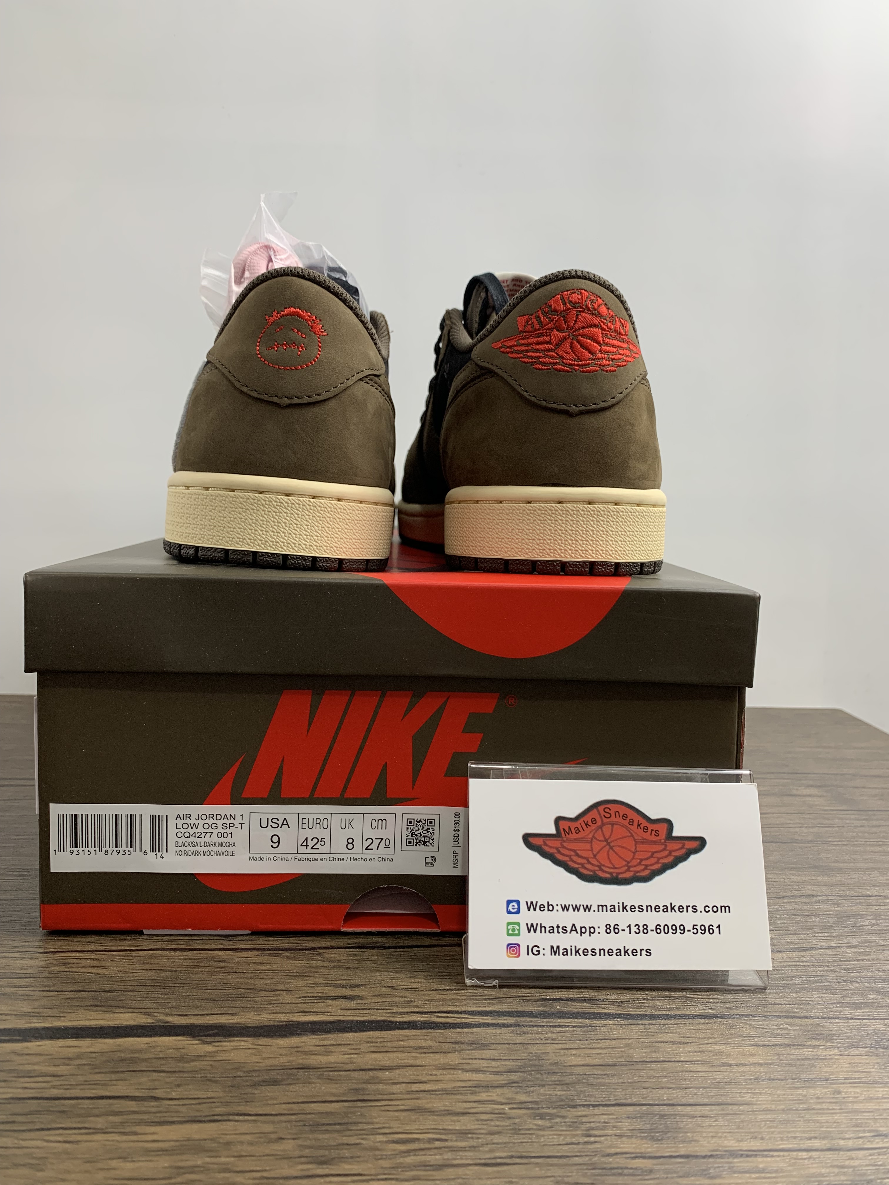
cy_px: 592
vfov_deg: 67.3
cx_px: 444
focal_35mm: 26
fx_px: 890
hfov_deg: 53.1
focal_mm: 4.25
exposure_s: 1/121
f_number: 1.8
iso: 64
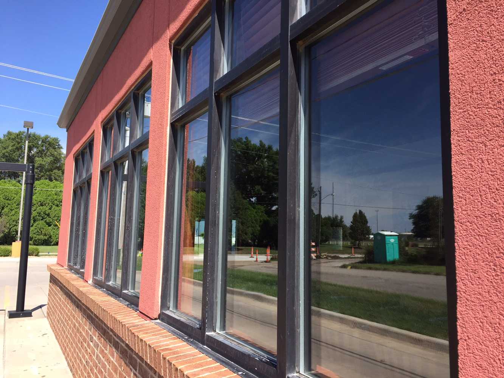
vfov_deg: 48.2
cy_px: 189
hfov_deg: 61.7
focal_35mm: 29
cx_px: 252
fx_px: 422
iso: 32
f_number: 2.2
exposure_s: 1/964
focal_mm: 4.15
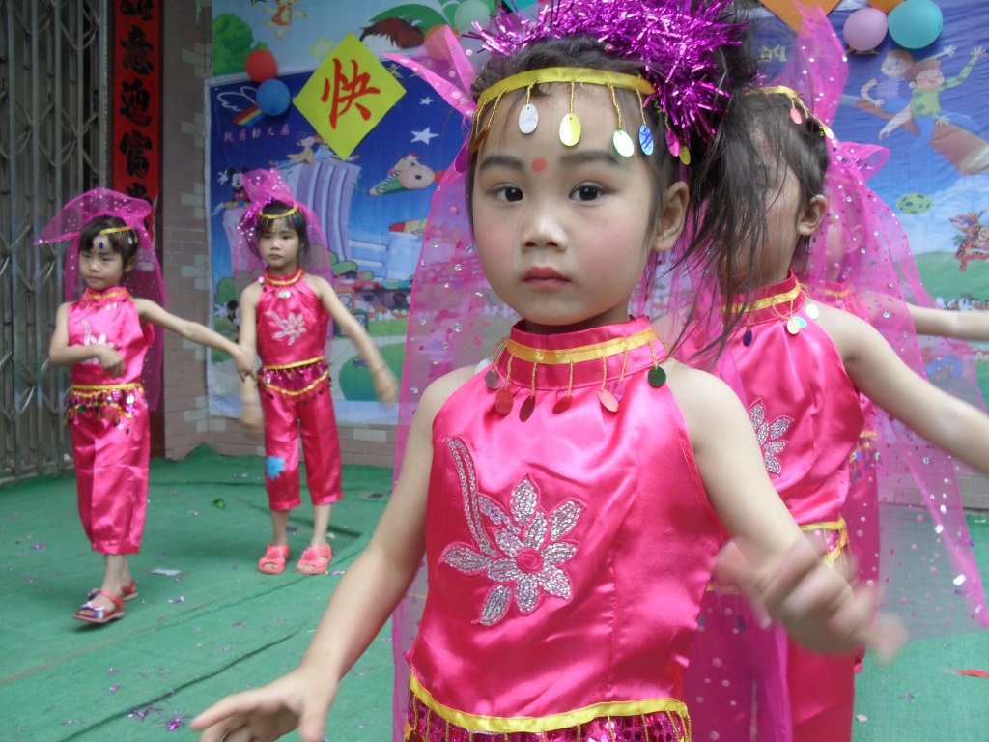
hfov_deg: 52.6
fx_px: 1000
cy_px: 371
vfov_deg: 40.7
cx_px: 494
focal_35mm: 35
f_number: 3.2
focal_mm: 6.3
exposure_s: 1/90
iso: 100
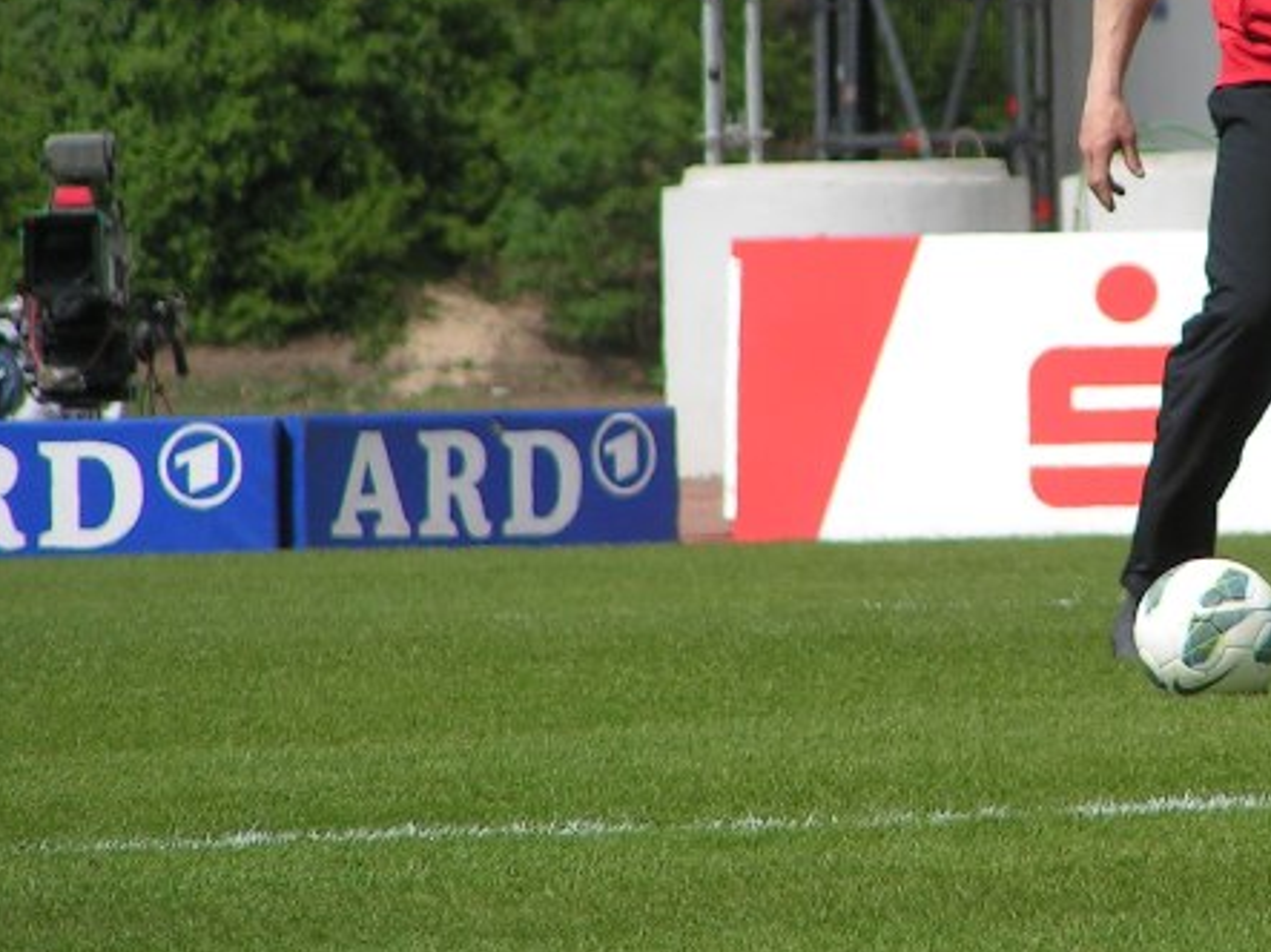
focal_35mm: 687
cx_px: 1113
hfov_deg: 2.9
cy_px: 267
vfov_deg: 2.2
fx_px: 25218
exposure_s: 1/1000
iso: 50
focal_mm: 58
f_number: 3.5
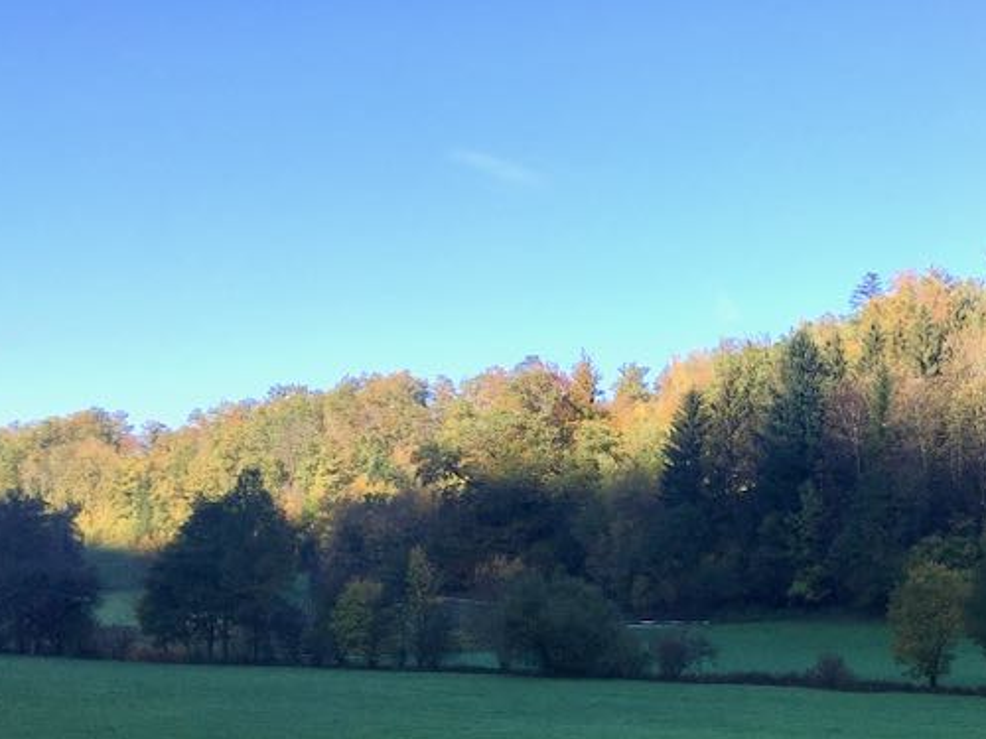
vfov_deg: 24.4
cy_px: 692
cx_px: 783
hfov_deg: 32.4
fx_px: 1652
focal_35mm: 58
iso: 25
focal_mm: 4.15
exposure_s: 1/651
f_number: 2.2
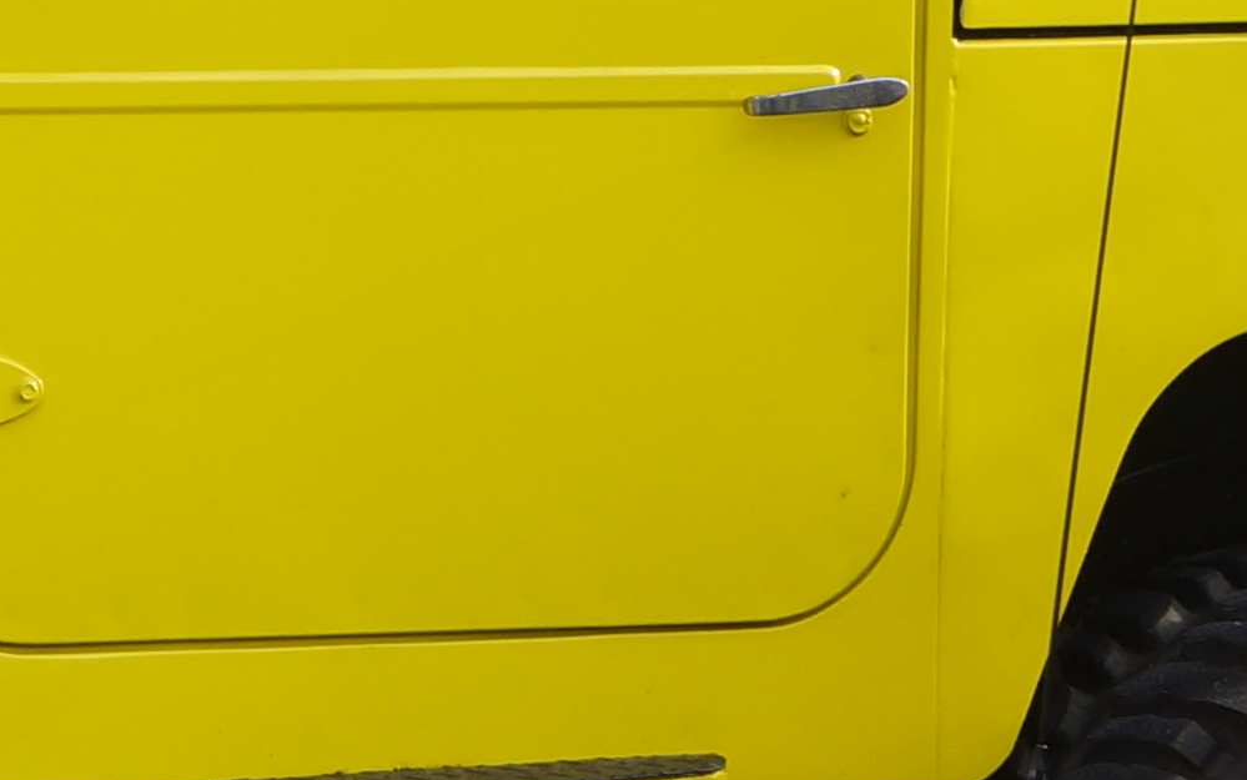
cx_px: -291
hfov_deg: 8.1
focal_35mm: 257
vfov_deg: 5.1
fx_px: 8737
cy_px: 75
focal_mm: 28
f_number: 9
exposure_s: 1/80
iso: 100
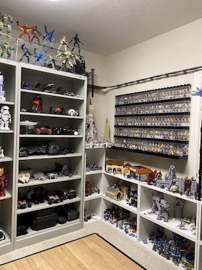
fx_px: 202
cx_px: 101
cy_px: 135
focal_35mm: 26
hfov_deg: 53.1
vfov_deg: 67.3
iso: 160
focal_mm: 4.25
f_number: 1.8
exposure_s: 1/60
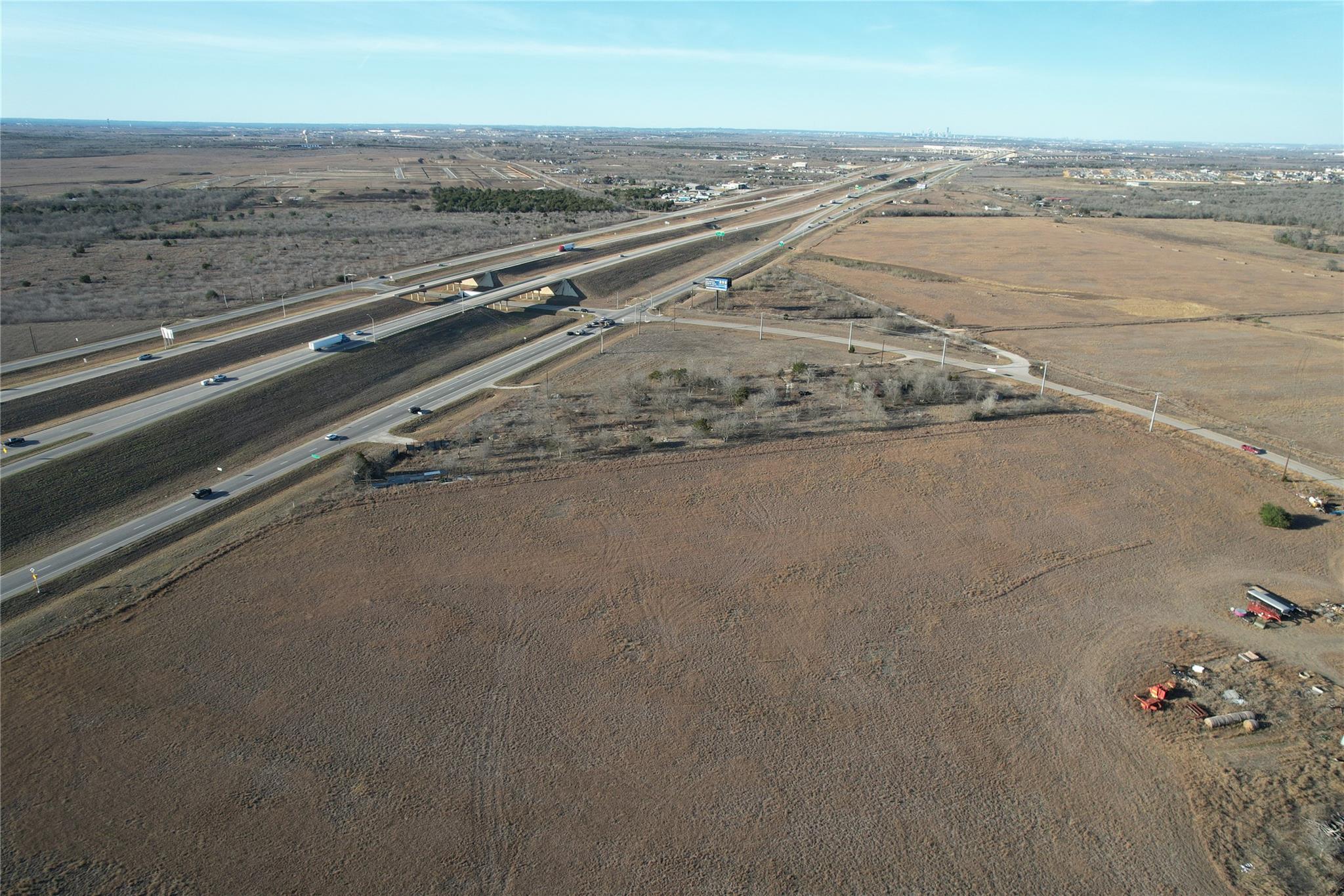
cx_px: 672
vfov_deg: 57.2
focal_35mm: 22
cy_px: 448
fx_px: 821
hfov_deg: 78.6
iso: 100
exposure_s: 1/1000
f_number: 2.8
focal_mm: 8.38
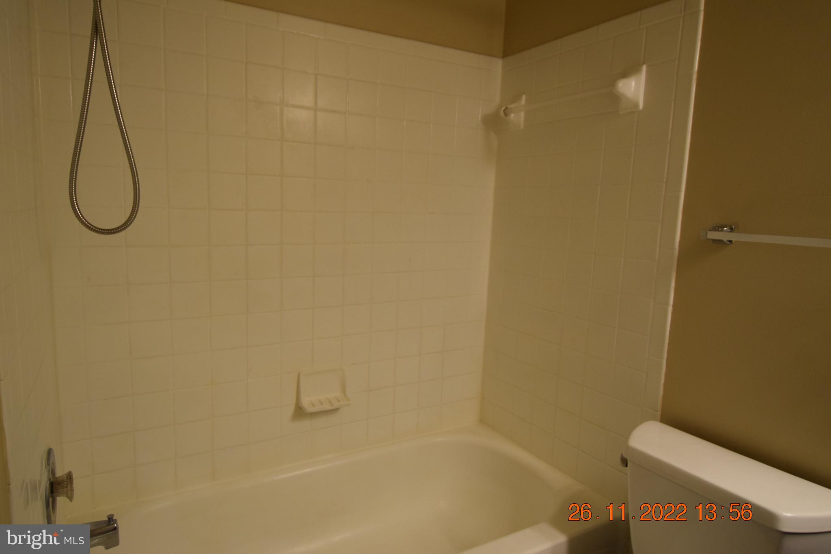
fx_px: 485
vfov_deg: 59.5
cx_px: 416
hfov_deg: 81.2
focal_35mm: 21
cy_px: 277
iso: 720
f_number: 4
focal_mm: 14
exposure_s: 1/60
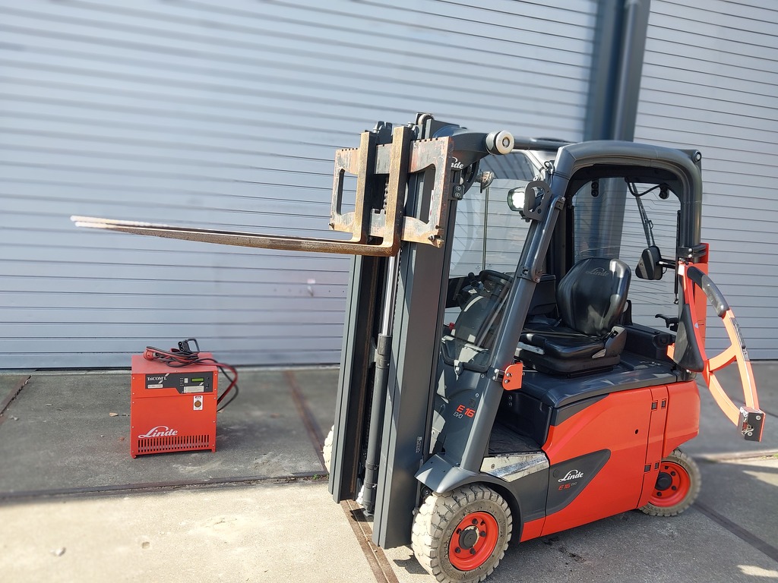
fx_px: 607
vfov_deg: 51.4
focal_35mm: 27
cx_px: 389
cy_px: 292
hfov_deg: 65.3
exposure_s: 1/147
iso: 20
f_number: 1.8
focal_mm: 4
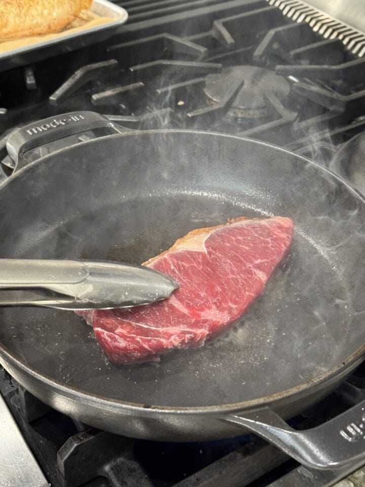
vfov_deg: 39.7
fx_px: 675
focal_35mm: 48
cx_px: 182
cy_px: 244
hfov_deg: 30.3
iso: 400
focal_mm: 6.76
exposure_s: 1/40
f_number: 1.78
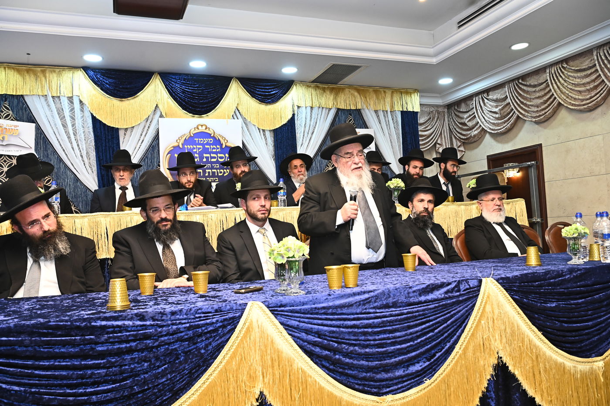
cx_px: 305
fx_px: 525
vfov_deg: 42.3
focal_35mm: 31
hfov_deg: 60.3
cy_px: 203
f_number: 6.3
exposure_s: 1/125
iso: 2000
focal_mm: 31
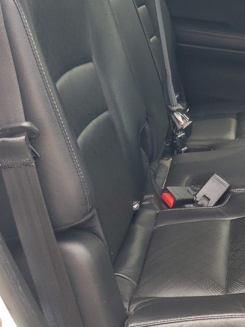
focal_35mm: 68
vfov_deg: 28.4
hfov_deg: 19.2
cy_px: 117
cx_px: 355
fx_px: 642
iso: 50
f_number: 1.5
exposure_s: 1/154
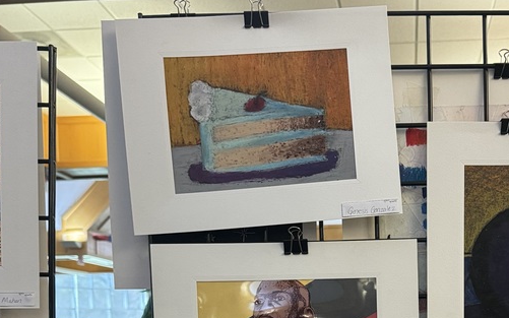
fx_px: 721
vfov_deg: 23.0
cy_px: 372
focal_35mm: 52
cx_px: 369
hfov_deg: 38.1
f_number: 1.78
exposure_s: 1/60
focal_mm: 6.86
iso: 320
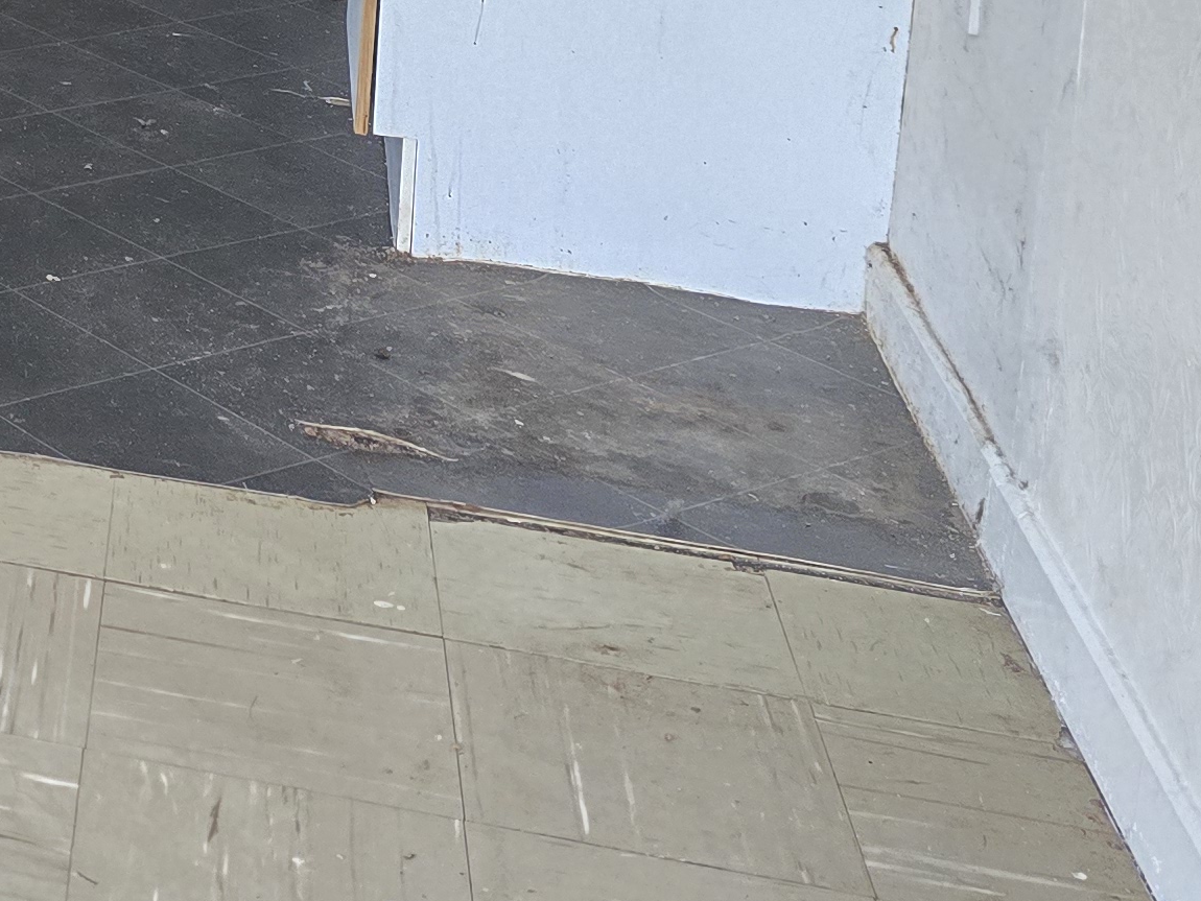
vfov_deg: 16.5
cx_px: -706
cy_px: -524
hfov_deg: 20.2
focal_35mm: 80
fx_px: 2776
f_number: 1.7
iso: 500
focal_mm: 6.3
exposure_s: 1/60
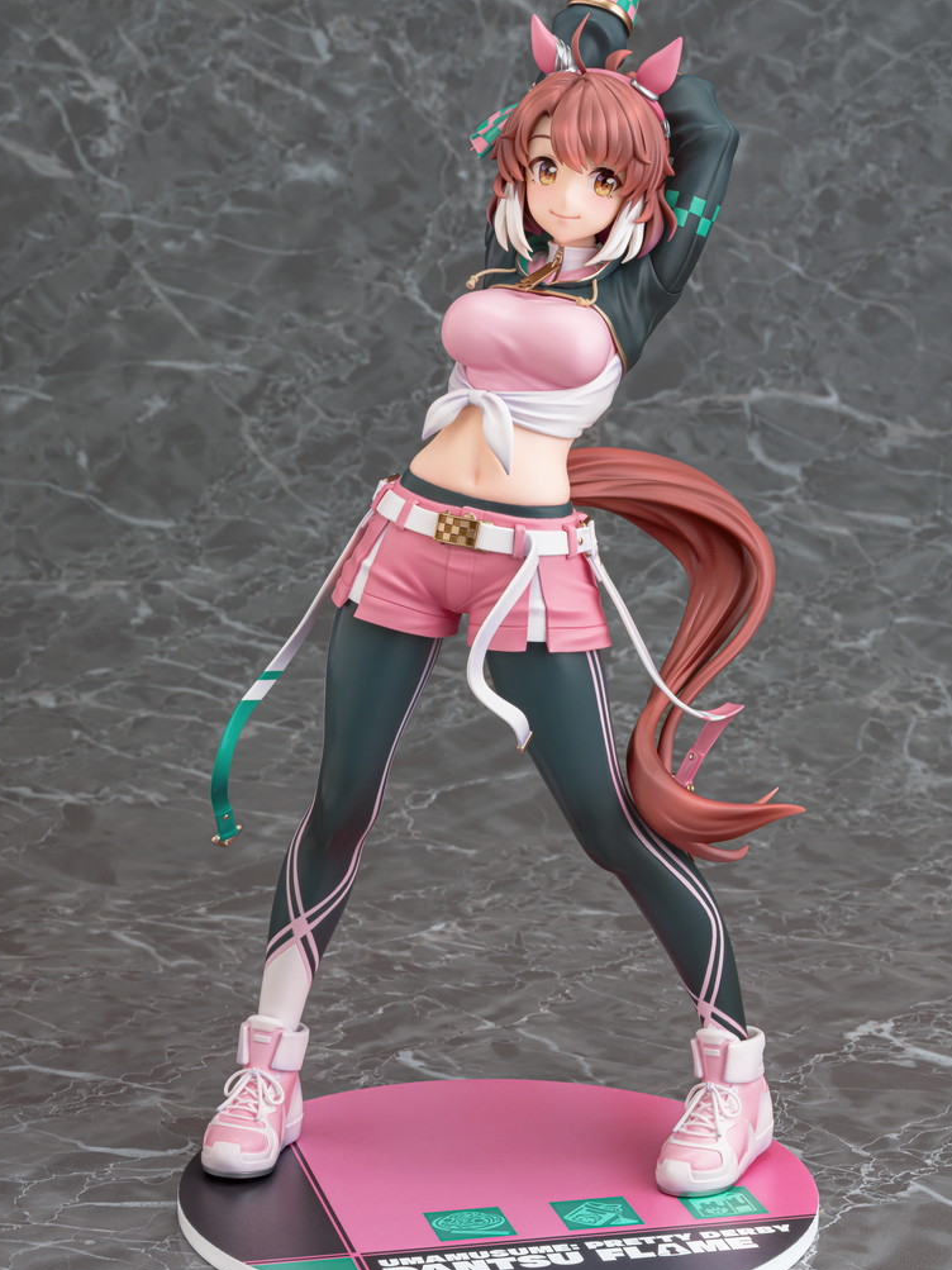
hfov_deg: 24.0
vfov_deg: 31.7
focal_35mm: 61
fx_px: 2237
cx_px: 538
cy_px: 617
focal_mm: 64
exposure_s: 1/100
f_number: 22
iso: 200
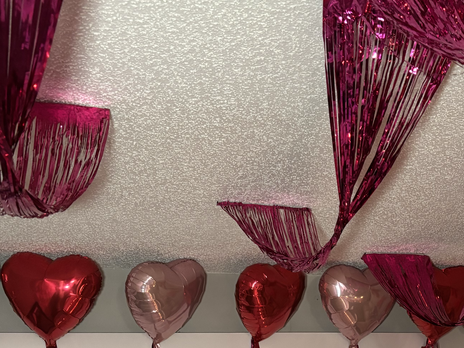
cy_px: 321
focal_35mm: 57
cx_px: 334
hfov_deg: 33.3
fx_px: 764
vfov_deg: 24.8
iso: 640
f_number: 1.6
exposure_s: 1/40
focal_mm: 5.96
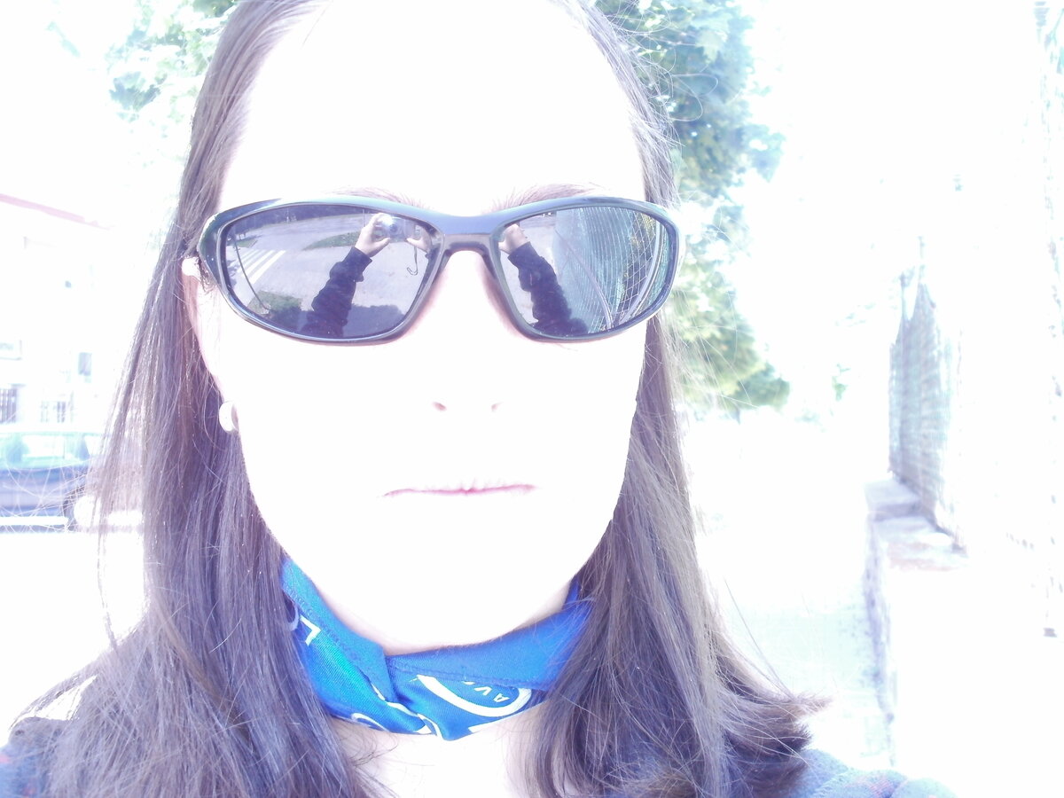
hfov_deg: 51.4
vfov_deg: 39.7
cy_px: 399
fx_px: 1107
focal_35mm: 36
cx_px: 532
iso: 125
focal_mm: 6.3
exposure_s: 1/30
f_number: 3.5
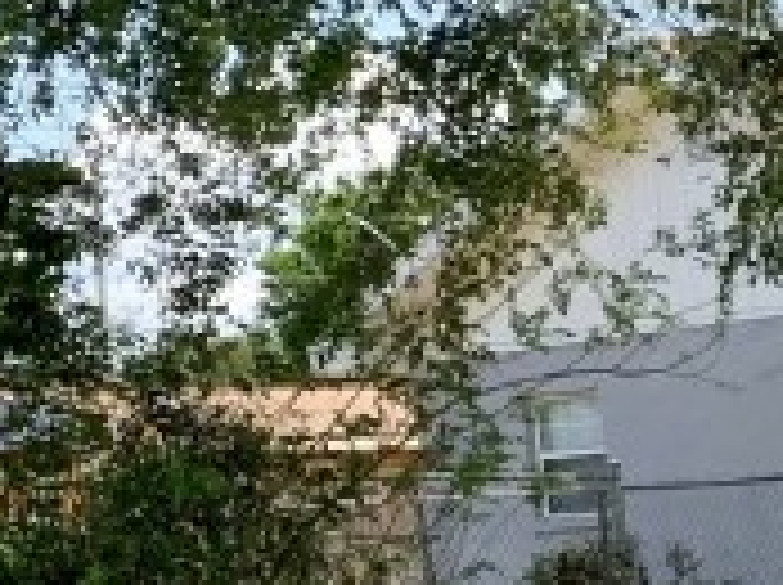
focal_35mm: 171
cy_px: -9
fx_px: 3863
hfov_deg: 9.8
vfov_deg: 8.6
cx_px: -1269
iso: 16
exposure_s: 1/962
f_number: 1.8
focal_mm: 3
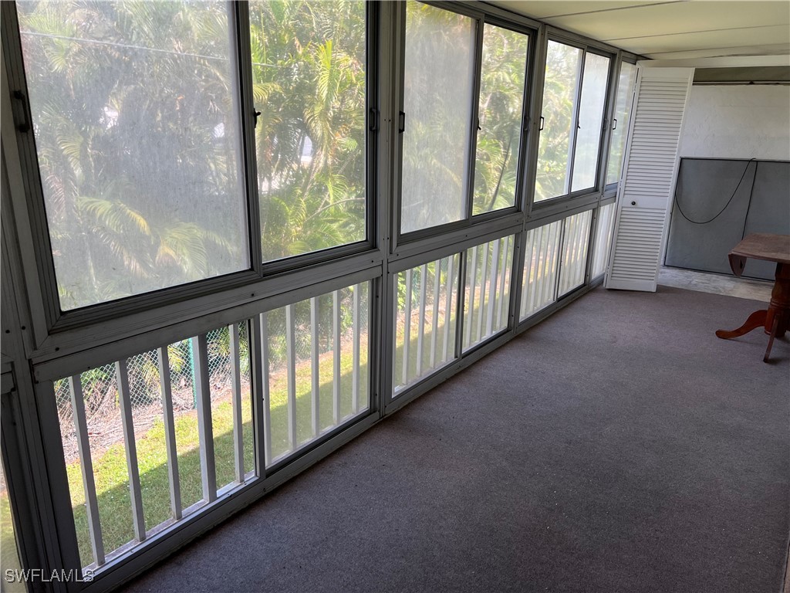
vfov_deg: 53.1
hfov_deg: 67.3
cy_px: 296
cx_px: 395
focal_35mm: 26
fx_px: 593
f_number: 1.5
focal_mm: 5.7
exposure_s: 1/380
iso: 50
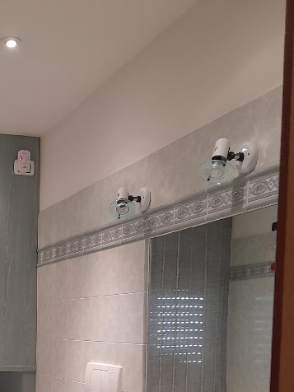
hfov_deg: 25.0
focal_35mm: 56
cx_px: 9
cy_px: 376
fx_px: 634
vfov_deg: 32.1
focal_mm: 4.6
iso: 320
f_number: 2
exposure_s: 1/50
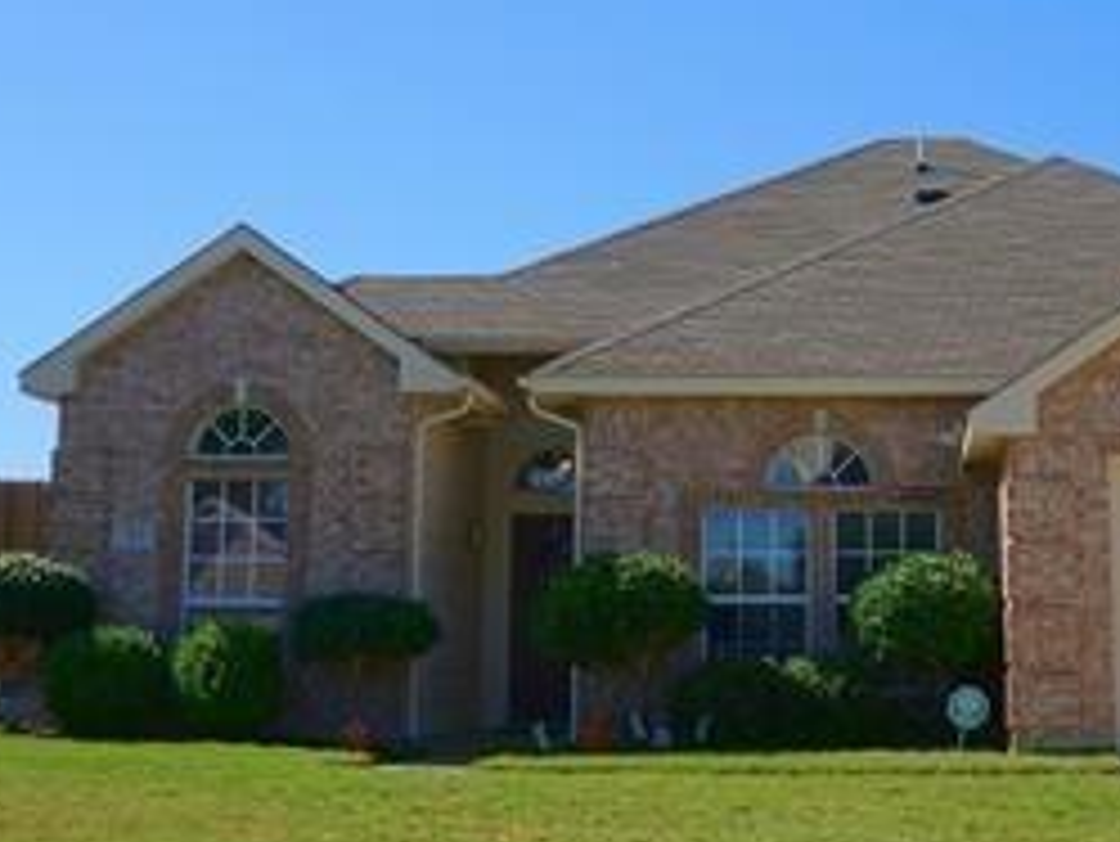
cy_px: 421
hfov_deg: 35.7
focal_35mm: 51
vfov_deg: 28.6
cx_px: 956
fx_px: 1651
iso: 200
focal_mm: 18
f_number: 14
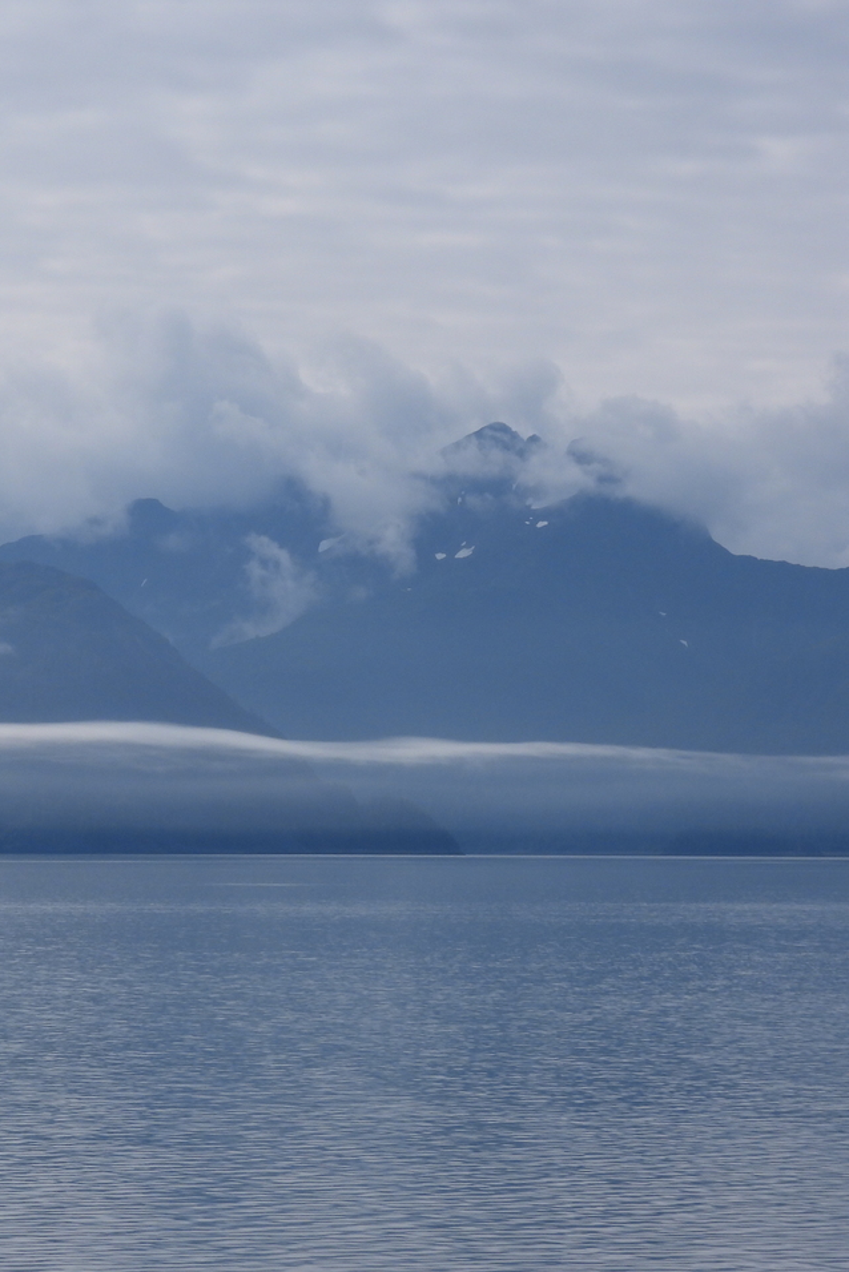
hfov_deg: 7.9
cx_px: 126
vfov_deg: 11.8
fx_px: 6150
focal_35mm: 174
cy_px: 635
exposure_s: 1/2000
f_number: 4.5
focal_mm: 22.3
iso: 100
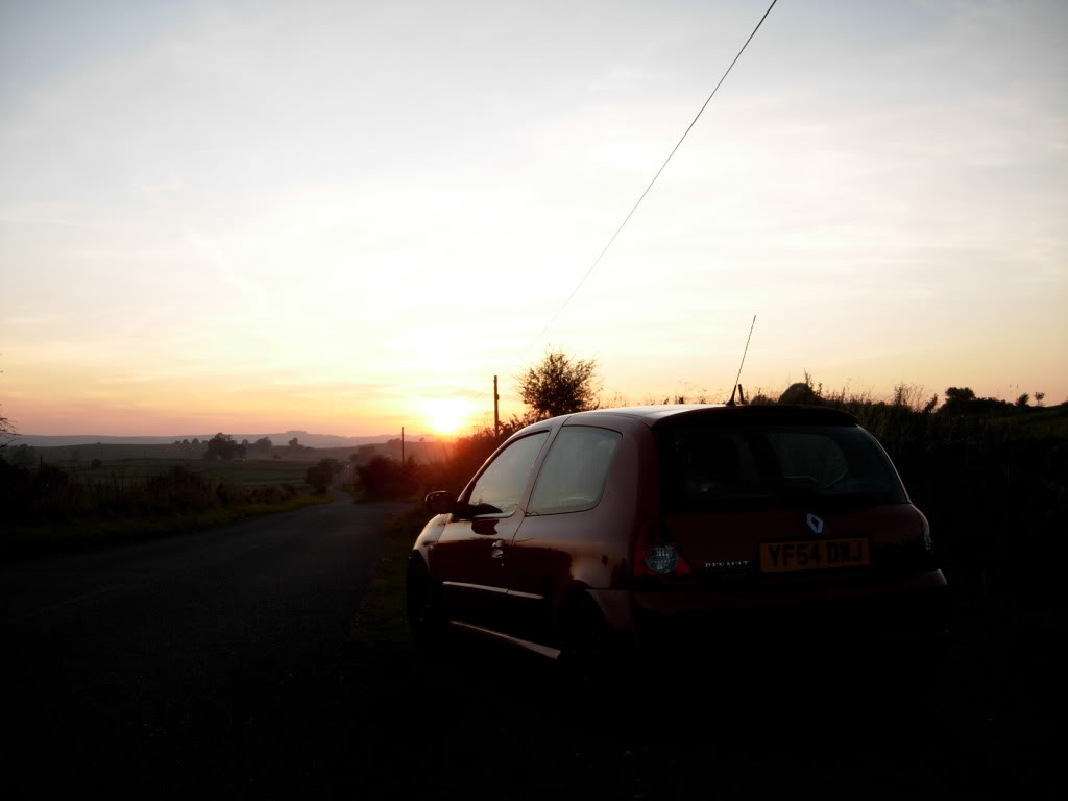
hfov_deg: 51.4
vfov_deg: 39.7
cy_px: 400
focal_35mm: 36
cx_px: 534
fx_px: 1111
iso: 50
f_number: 2.7
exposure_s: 1/228
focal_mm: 7.5
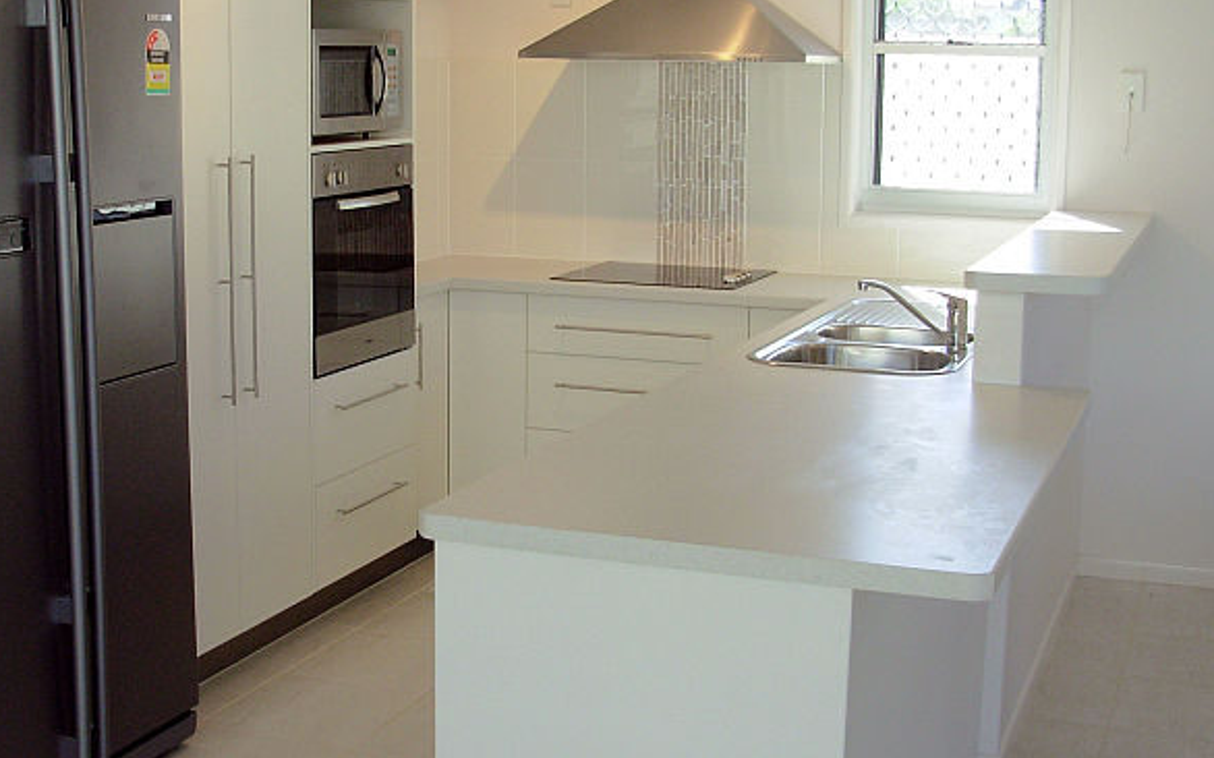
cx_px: 487
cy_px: 369
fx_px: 1819
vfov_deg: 23.5
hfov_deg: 36.8
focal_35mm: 55
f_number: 2.9
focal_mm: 6.3
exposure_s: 1/53.8
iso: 50
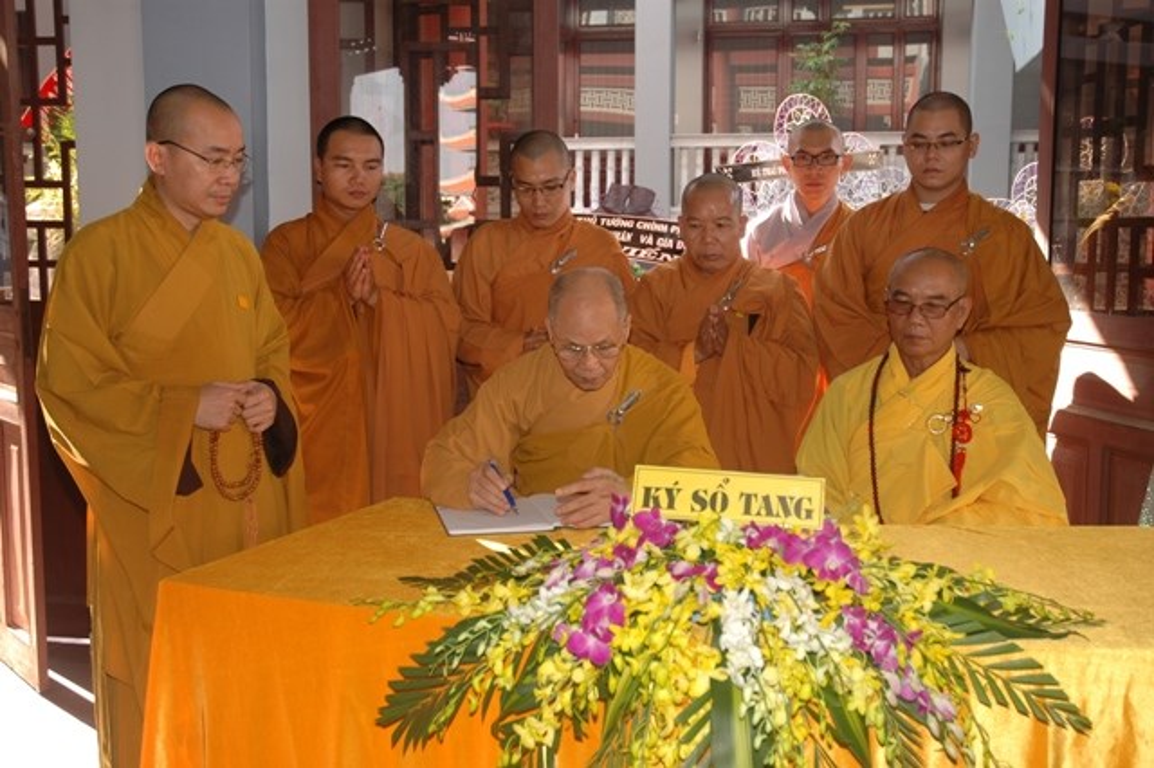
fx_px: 1394
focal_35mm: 44
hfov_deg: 45.0
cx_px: 577
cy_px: 384
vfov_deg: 30.8
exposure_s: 1/60
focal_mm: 29
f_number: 4
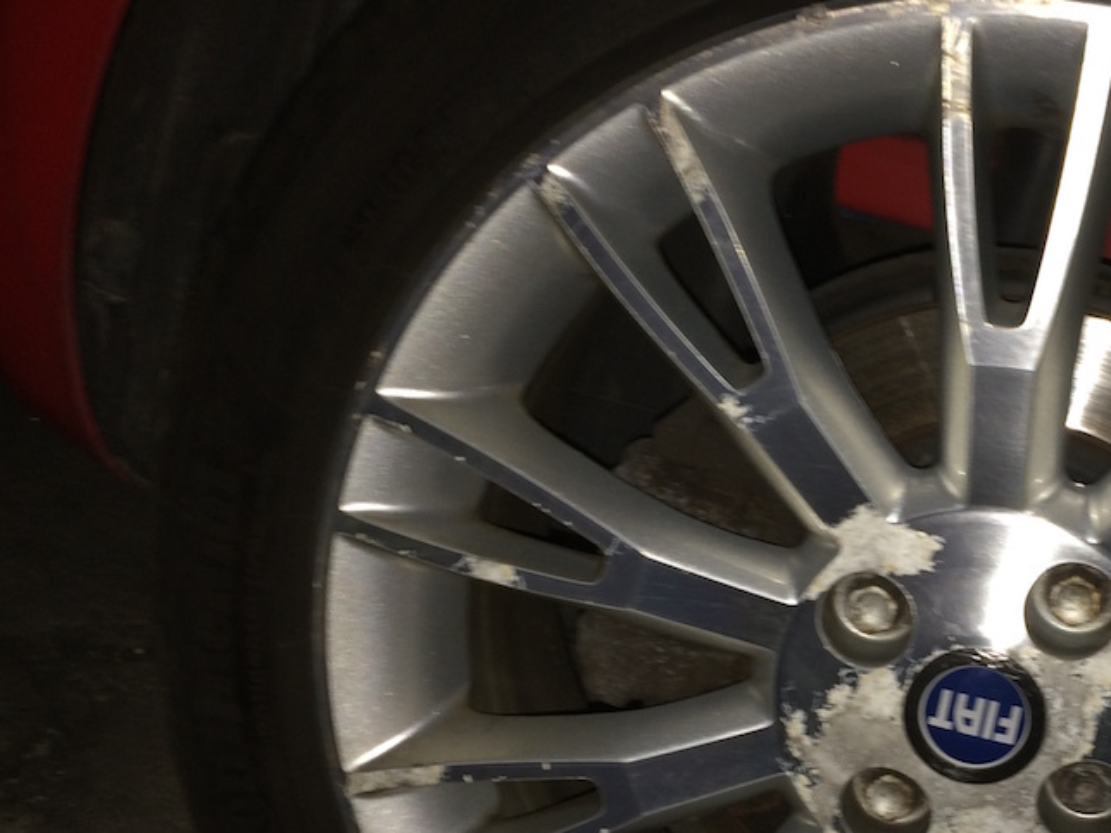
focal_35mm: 54
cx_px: 945
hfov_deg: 34.1
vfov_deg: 26.7
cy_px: 623
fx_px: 1733
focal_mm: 4.15
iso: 50
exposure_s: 1/20
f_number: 2.2
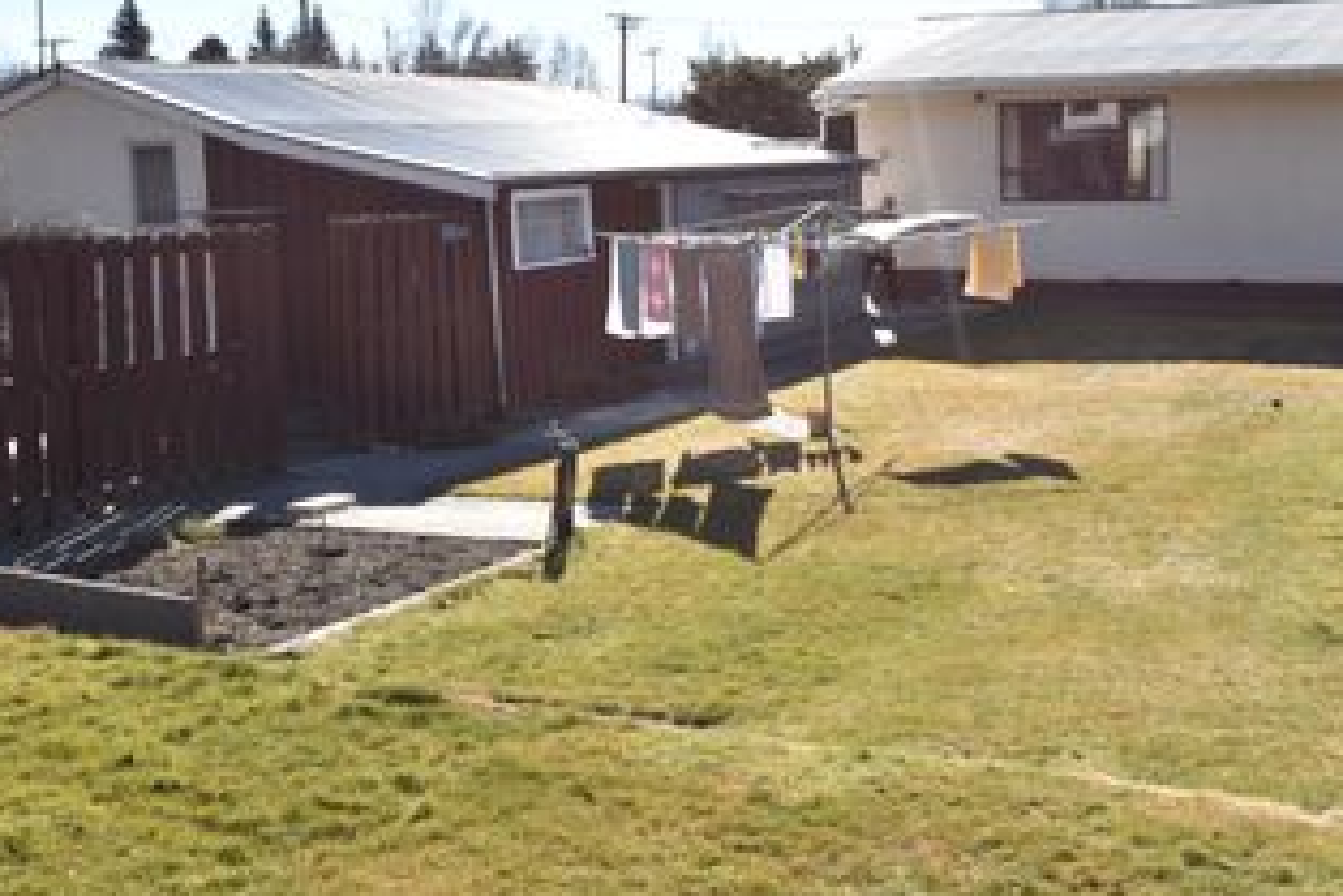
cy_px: 345
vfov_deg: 31.3
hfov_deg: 44.6
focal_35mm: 43
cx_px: 953
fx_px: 1595
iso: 200
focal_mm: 19
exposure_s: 1/400
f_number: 10
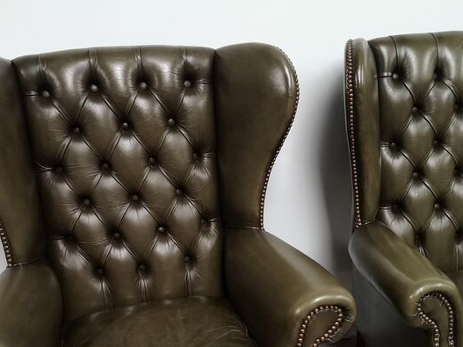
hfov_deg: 45.8
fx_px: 548
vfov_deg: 34.5
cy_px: 253
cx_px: 228
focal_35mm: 41
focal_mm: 5.58
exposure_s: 1/30
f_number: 1.8
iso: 320
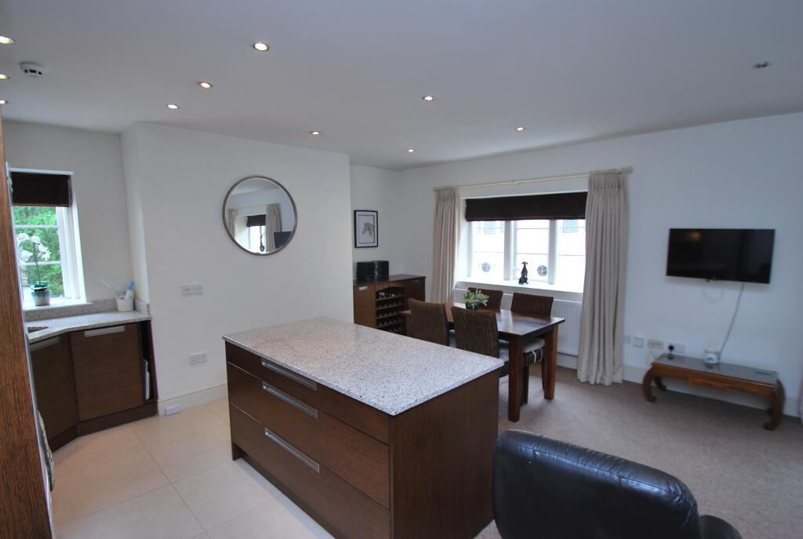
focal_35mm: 18
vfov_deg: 67.6
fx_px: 402
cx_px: 402
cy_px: 270
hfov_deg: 89.9
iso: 100
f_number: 3.8
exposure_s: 1/50
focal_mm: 12
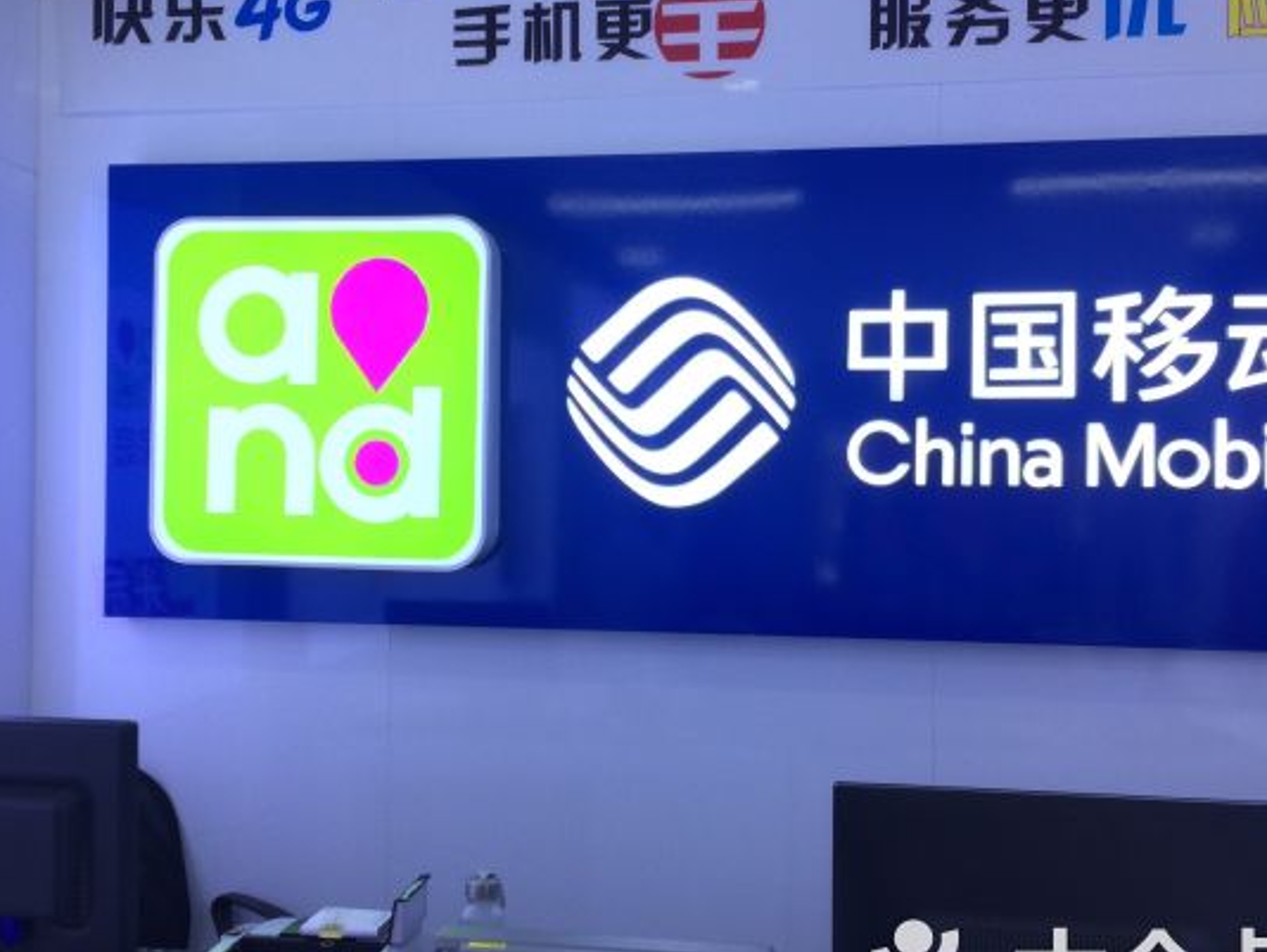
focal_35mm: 38
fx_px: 1391
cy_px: 476
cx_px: 636
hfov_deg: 49.0
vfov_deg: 37.7
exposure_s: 1/108
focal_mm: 4.15
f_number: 2.2
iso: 32
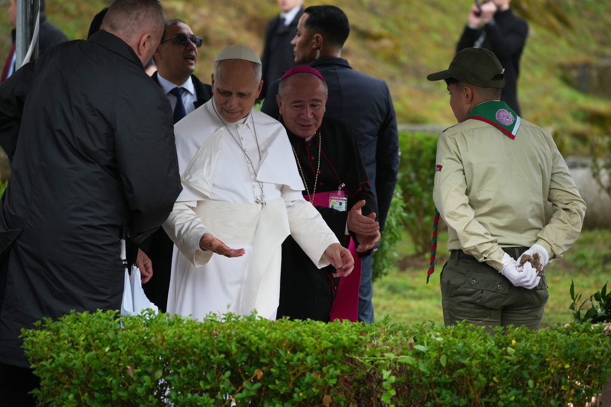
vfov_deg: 6.1
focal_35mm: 224
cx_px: 306
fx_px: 3800
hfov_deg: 9.2
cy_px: 204
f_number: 5.6
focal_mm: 224
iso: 1250
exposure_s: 1/1600
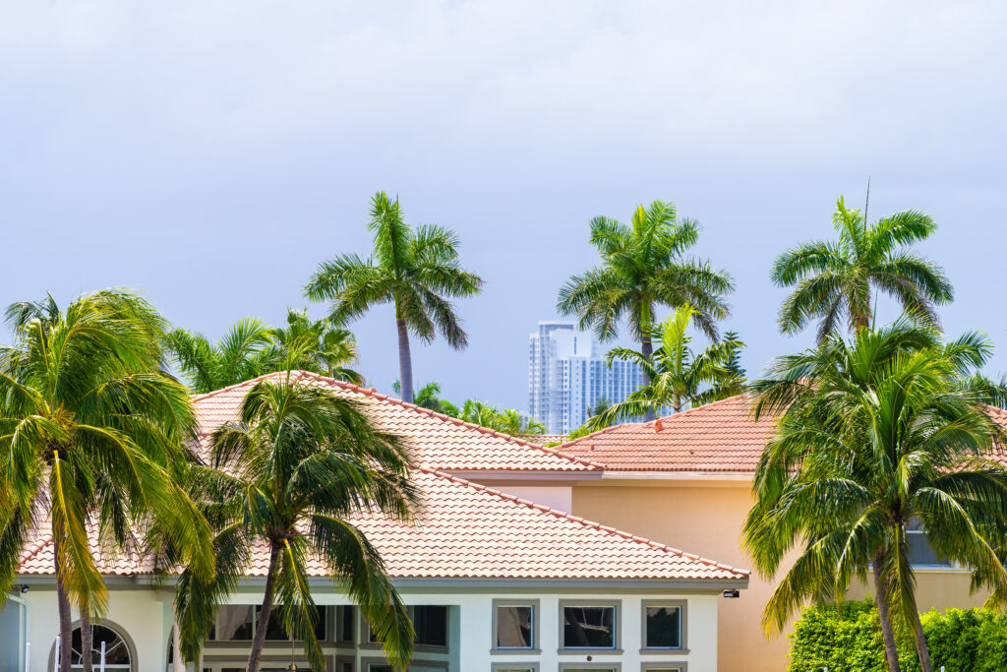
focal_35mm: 200
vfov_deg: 6.9
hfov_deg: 10.3
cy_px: 336
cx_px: 504
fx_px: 5595
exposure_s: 1/500
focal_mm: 200
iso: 64
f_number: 4
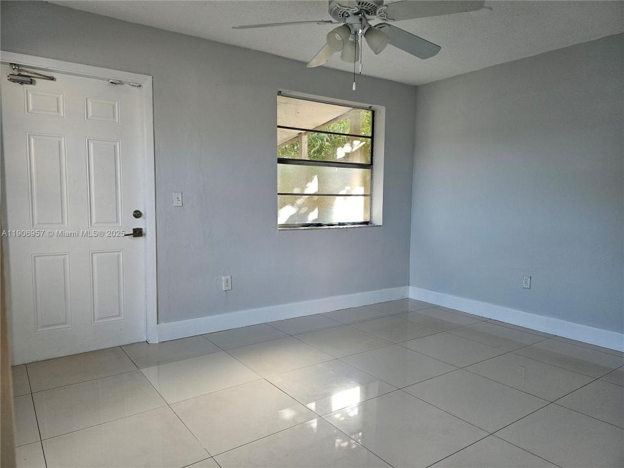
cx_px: 312
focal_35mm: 24
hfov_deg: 71.6
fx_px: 433
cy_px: 234
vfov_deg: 56.8
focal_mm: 5
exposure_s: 1/180
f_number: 1.8
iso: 125
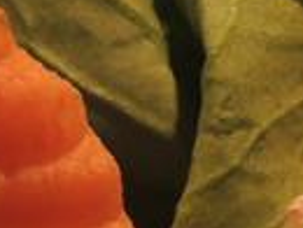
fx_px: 1035
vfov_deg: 11.6
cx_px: -33
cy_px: 416
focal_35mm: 118
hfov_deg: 16.2
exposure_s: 1/20
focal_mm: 4.3
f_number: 2.8
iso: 400
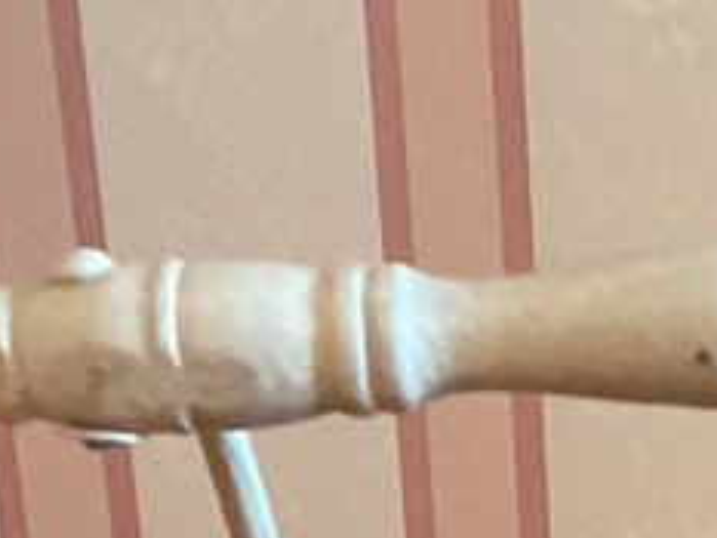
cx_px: 863
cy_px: 1471
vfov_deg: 7.2
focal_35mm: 188
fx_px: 3896
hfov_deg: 10.3
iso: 200
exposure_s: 1/40
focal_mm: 3
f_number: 1.8
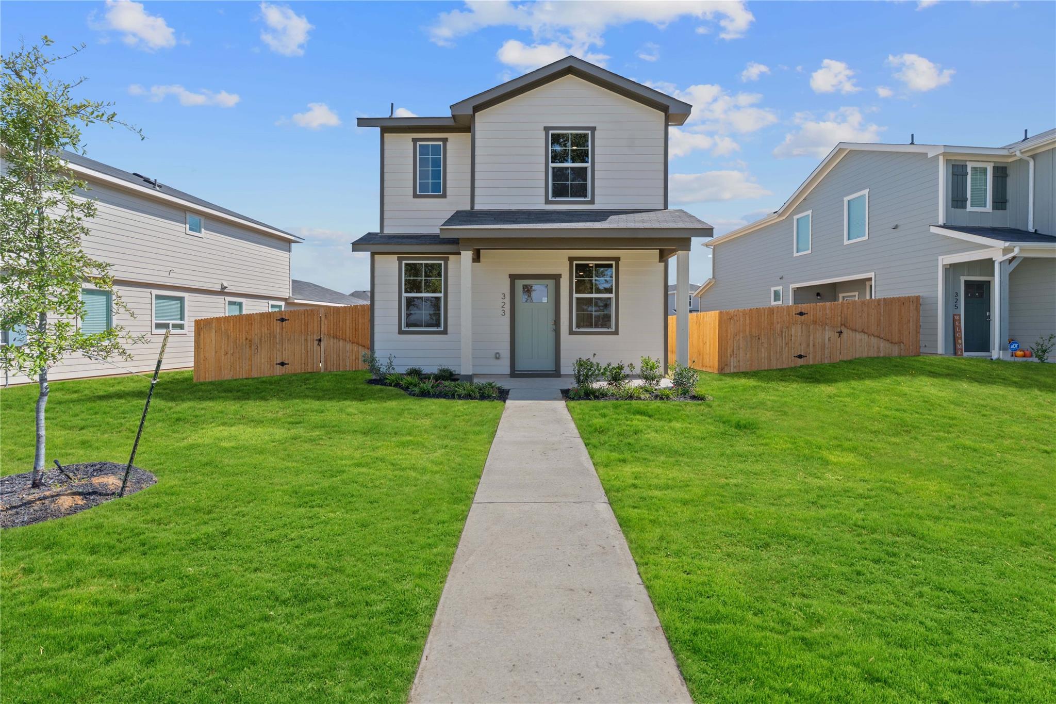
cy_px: 352
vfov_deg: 73.7
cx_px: 528
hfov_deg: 96.7
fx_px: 469
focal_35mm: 16
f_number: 9
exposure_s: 1/160
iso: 320
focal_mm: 16
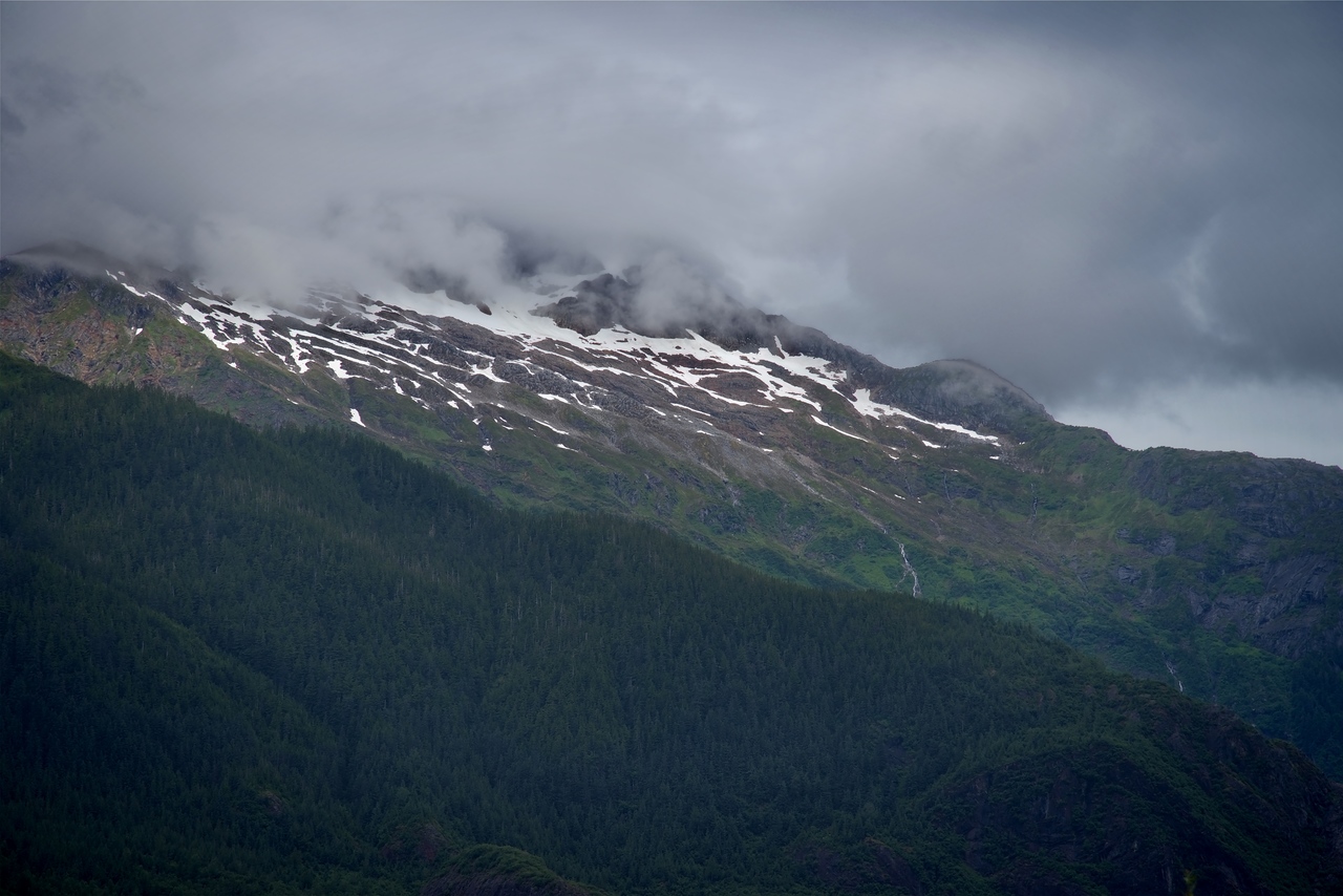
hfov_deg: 17.1
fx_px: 4477
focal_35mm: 120
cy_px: 448
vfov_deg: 11.4
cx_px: 672
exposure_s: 1/320
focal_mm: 120
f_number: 9
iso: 100
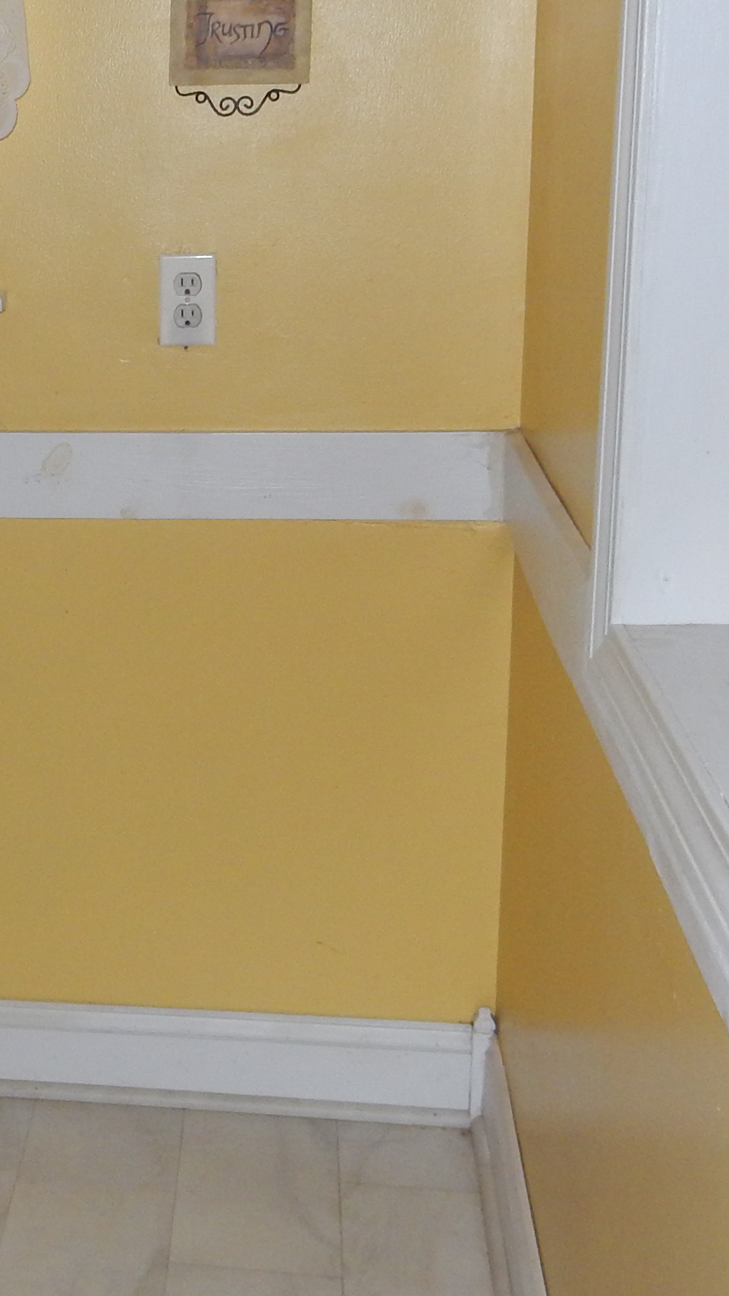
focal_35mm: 60
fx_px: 2062
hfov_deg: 18.9
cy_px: 597
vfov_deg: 34.9
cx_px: -155
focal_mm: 4.5
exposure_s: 1/30
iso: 200
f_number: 3.7
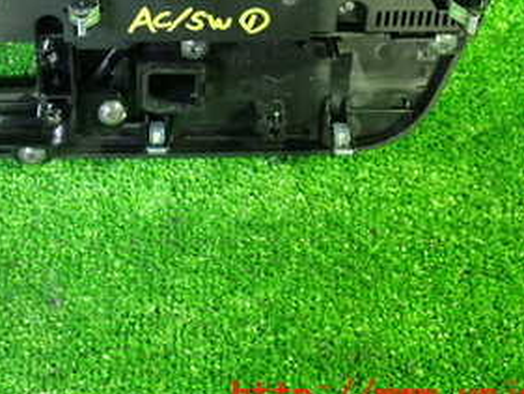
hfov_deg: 29.5
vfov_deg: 22.1
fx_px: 969
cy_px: 2
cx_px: 93
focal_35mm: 64
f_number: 2.3
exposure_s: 1/15
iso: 800
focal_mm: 5.4
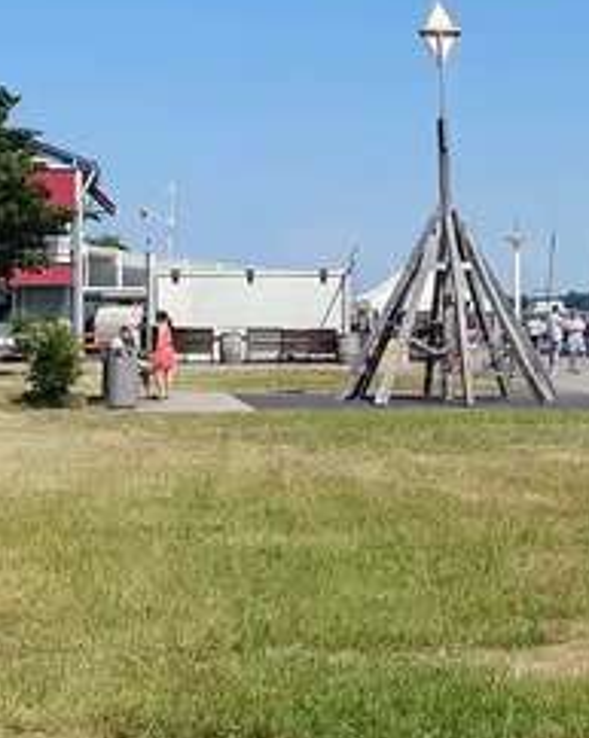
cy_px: 339
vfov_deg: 22.8
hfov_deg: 17.8
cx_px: 607
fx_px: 1834
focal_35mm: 84
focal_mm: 4.3
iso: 50
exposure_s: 1/2176
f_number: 2.4
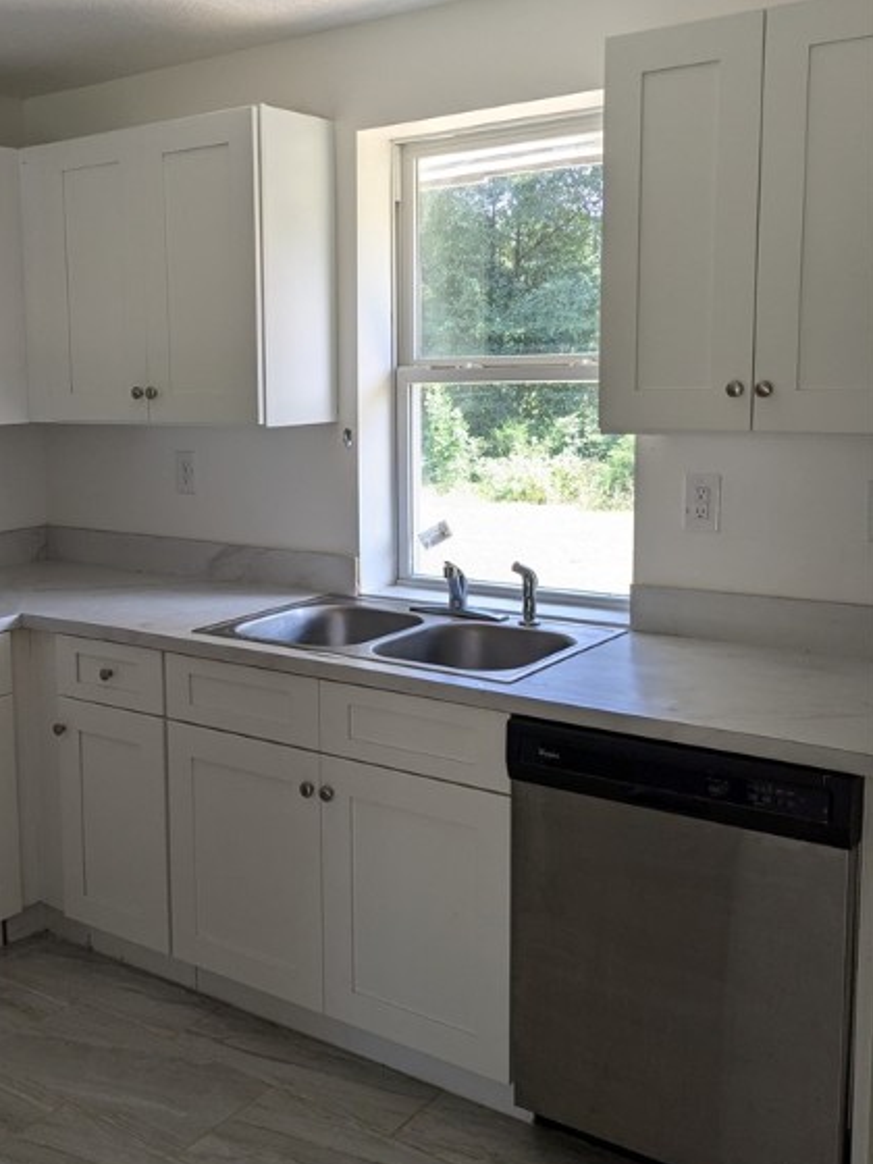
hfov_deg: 38.2
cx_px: 279
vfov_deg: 50.1
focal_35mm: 37
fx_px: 1244
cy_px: 530
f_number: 1.73
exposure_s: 1/120
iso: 51
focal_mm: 4.38
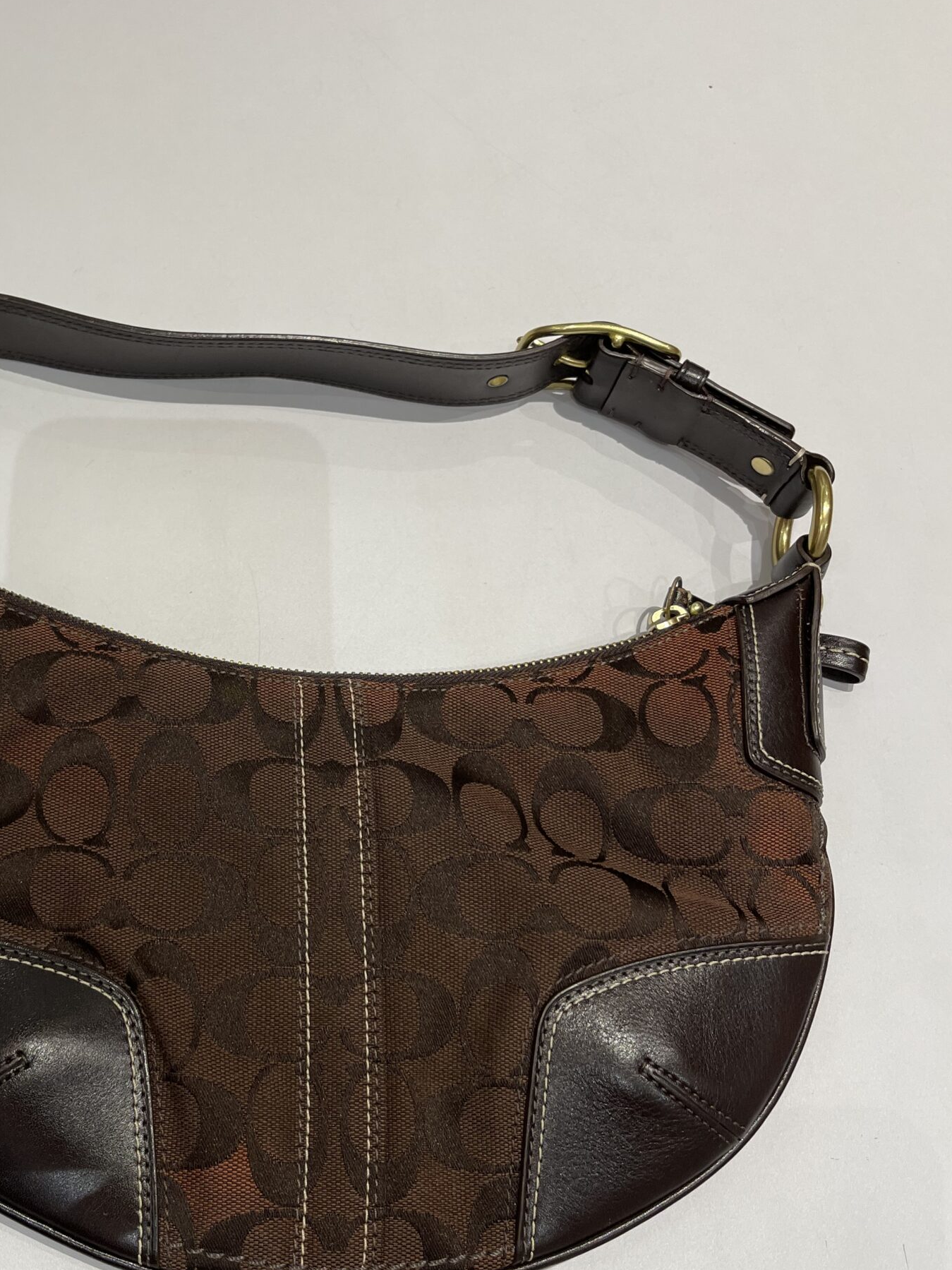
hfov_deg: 38.0
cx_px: 281
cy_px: 668
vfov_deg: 50.1
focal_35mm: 37
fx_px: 1357
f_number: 1.6
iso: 64
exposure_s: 1/100
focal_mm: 5.1
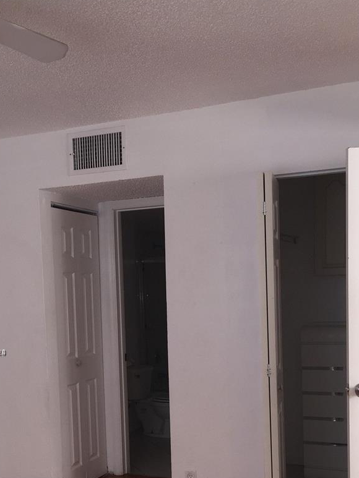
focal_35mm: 45
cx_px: 171
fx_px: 622
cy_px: 353
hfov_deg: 32.2
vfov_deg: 41.0
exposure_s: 1/31
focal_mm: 4.15
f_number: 2.2
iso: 32
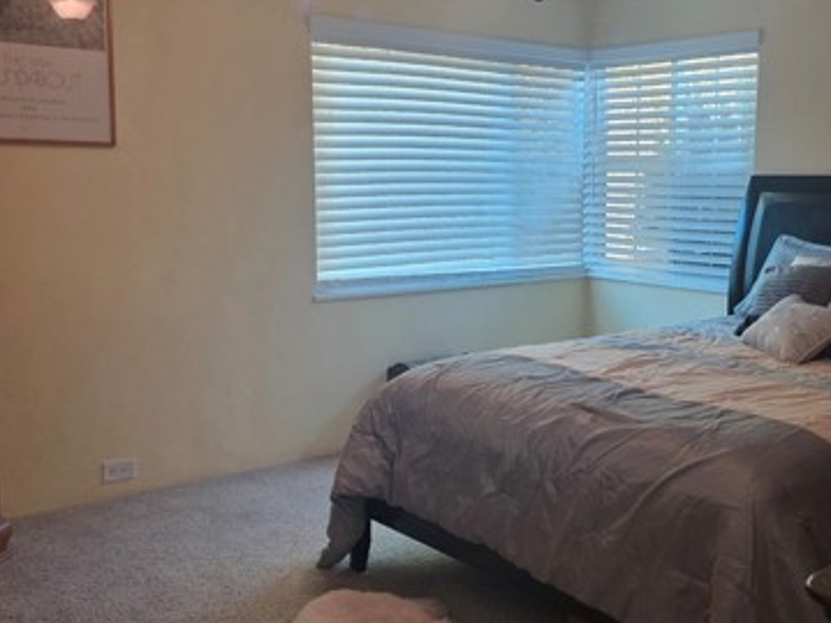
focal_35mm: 41
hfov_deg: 45.3
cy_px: 287
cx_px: 535
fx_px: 984
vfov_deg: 35.1
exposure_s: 1/120
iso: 500
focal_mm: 6.3
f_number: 1.7
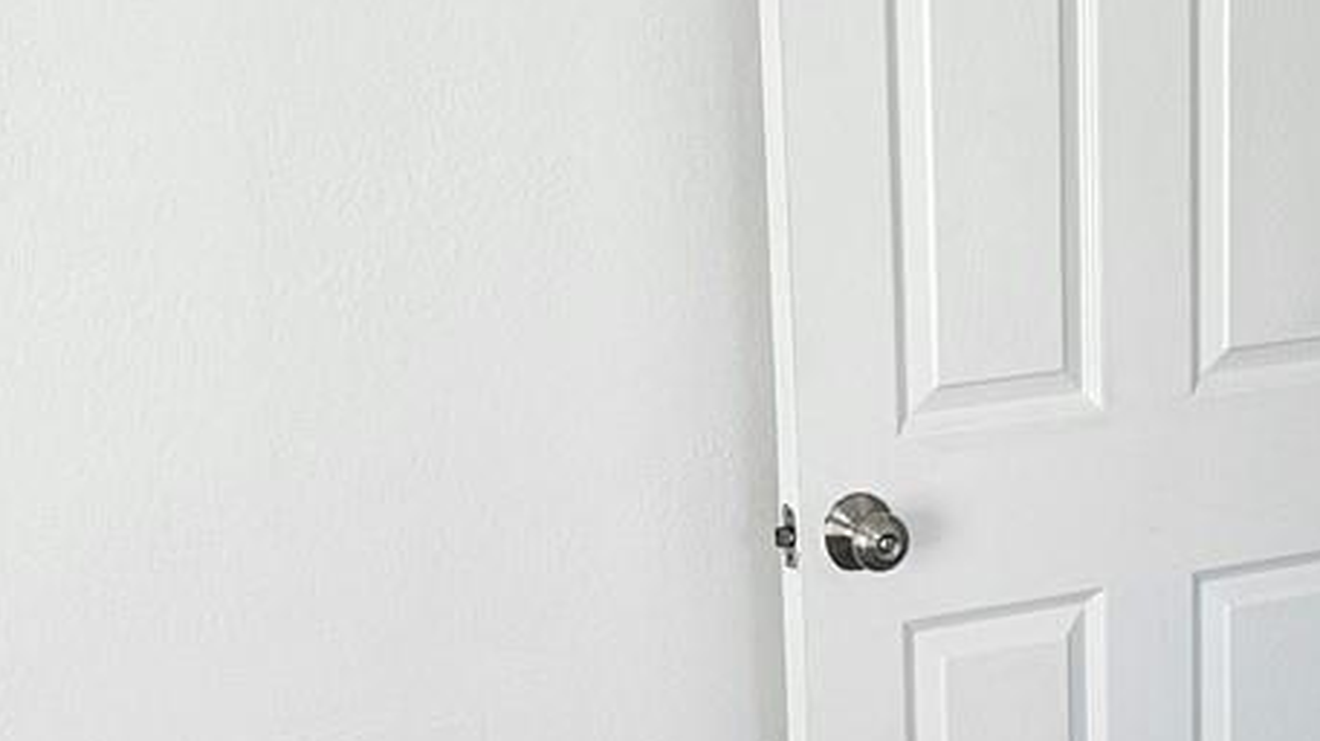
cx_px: 1103
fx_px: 3079
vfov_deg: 13.7
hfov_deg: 23.7
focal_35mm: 88
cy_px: 504
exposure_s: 1/120
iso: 50
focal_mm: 5.4
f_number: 1.8
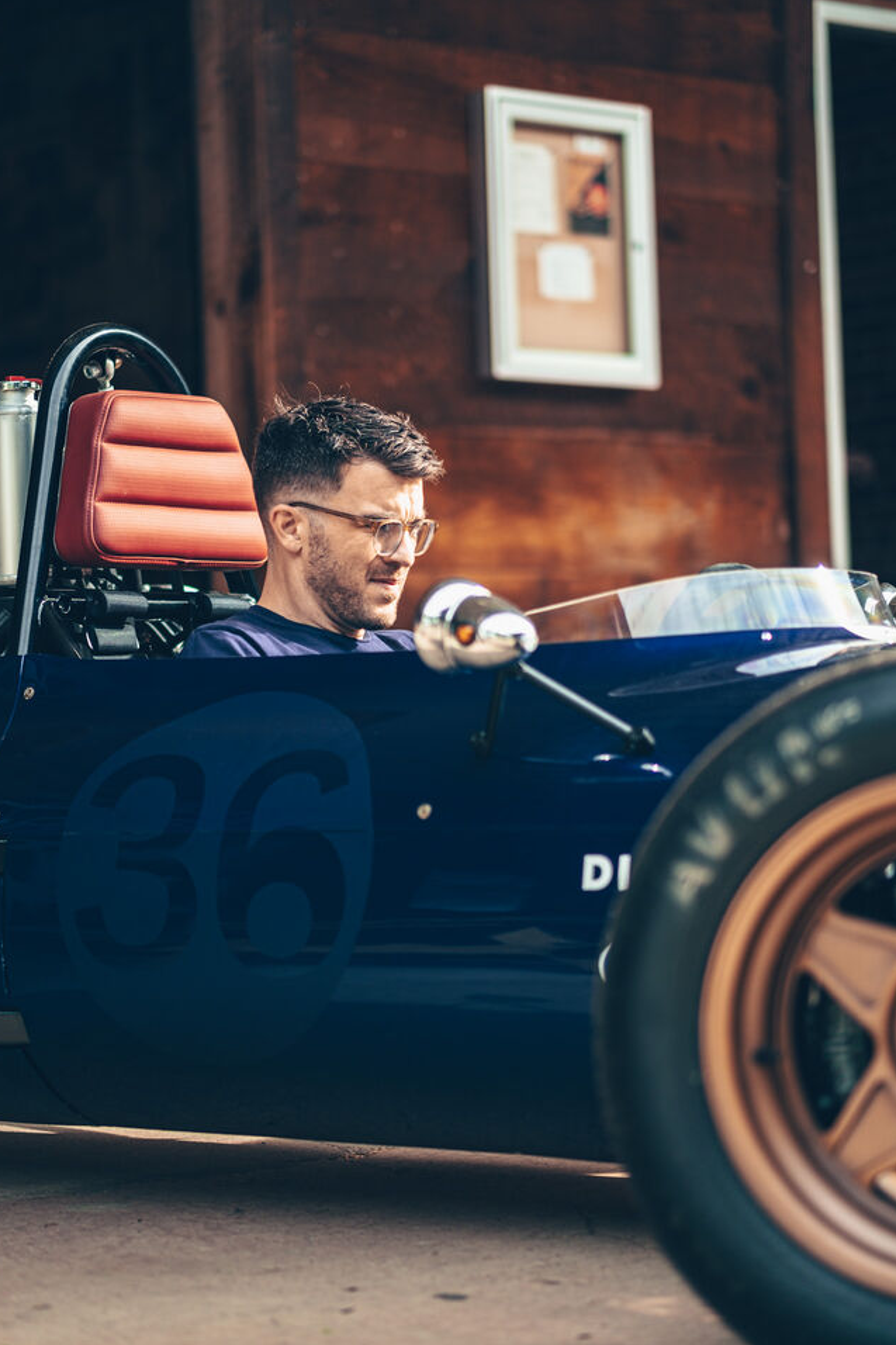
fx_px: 3361
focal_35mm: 90
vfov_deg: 22.6
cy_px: 650
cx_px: 438
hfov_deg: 15.2
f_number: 1.2
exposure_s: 1/800
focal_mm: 56
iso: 160
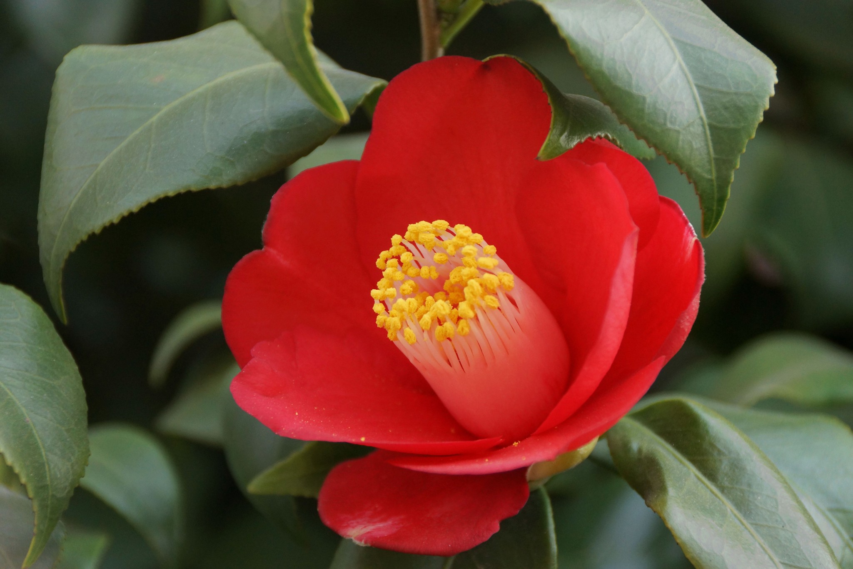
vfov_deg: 5.7
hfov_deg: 8.6
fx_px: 5686
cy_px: 284
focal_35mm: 240
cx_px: 426
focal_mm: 160
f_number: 6.3
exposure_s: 1/250
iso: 640
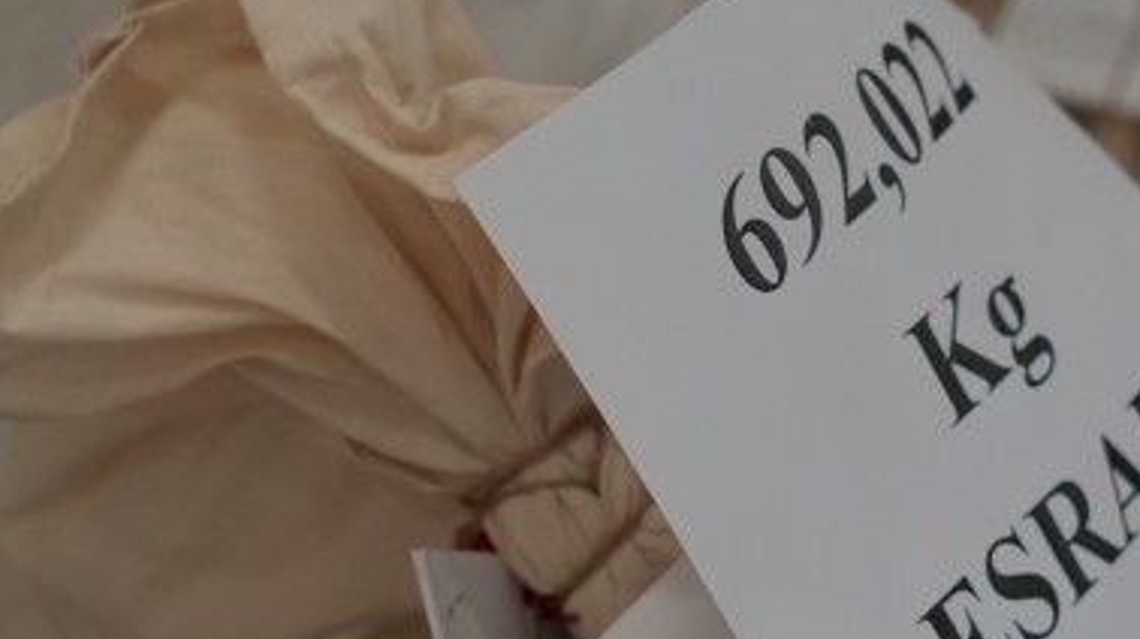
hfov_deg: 17.2
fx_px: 3746
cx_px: 887
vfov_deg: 9.7
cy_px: 448
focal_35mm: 124
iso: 1600
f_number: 4
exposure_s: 1/160
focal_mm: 43
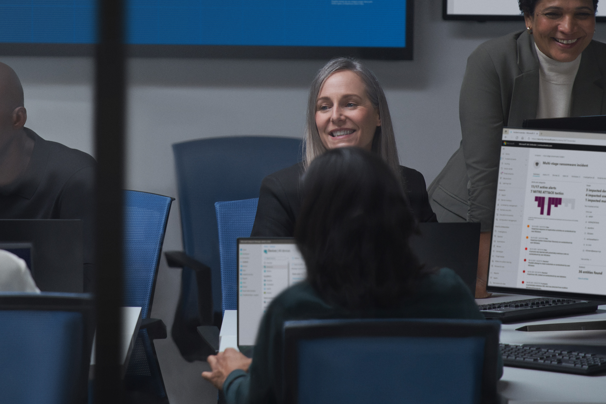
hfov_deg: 5.4
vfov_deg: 3.6
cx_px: 154
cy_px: 73
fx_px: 6463
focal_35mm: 384
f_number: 2.8
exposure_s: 1/160
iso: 320
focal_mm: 200
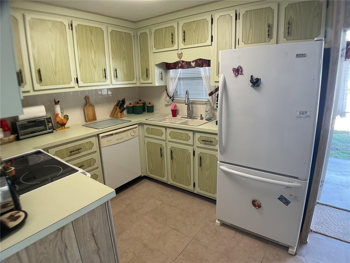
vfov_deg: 48.2
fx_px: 293
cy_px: 132
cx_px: 175
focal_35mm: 29
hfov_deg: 61.7
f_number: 1.8
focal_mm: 3
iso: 50
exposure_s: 1/60
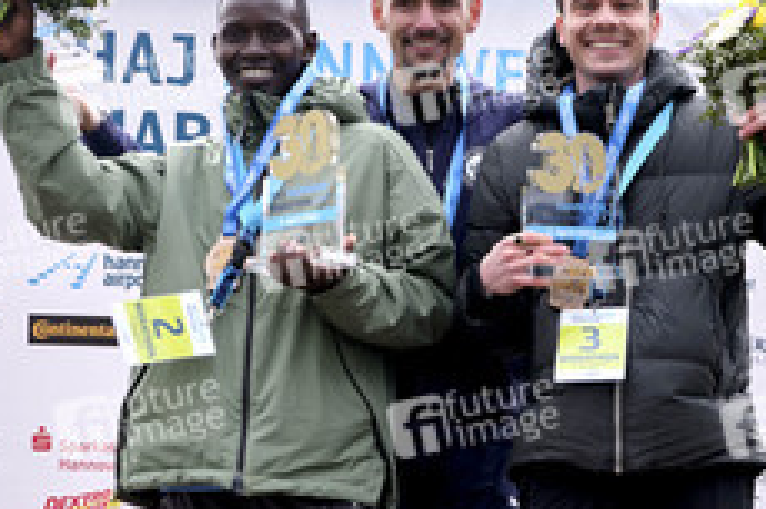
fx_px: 3125
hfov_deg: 14.0
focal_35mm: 147
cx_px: 383
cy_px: 336
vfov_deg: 9.3
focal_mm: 50
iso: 160
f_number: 3.2
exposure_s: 1/500
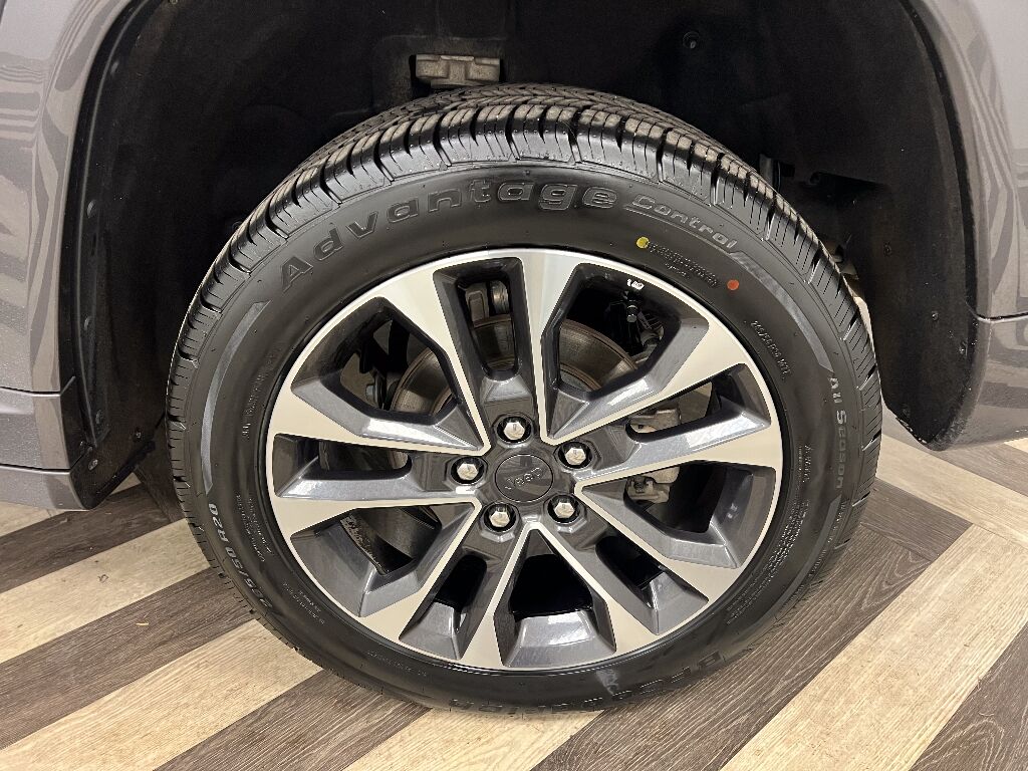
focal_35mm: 26
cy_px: 386
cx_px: 514
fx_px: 772
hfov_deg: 67.3
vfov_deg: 53.1
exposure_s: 1/60
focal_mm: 5.7
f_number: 1.5
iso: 320
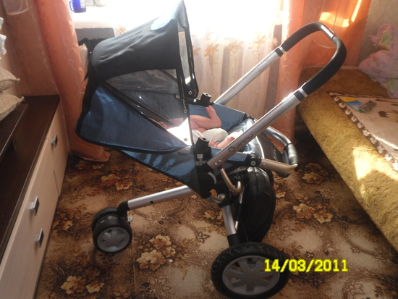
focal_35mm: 35
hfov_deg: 52.6
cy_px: 150
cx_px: 199
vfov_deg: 40.7
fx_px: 403
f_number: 3.8
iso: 80
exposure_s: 1/45
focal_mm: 6.36
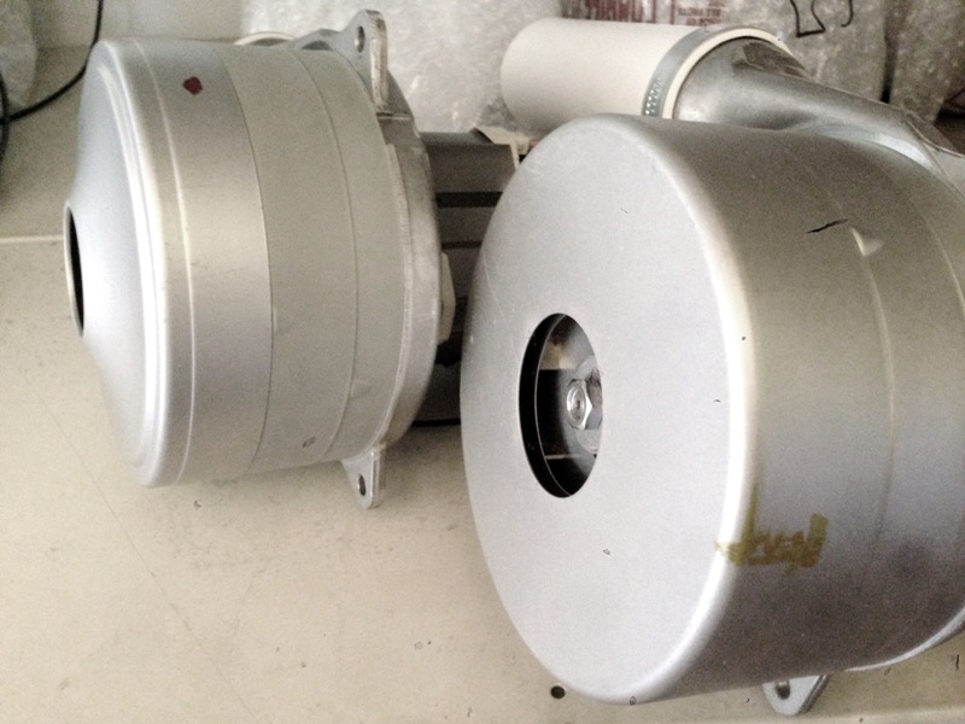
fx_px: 920
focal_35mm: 33
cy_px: 362
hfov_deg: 55.4
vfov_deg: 42.9
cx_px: 482
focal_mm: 4.12
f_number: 2.4
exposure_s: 1/15
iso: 640
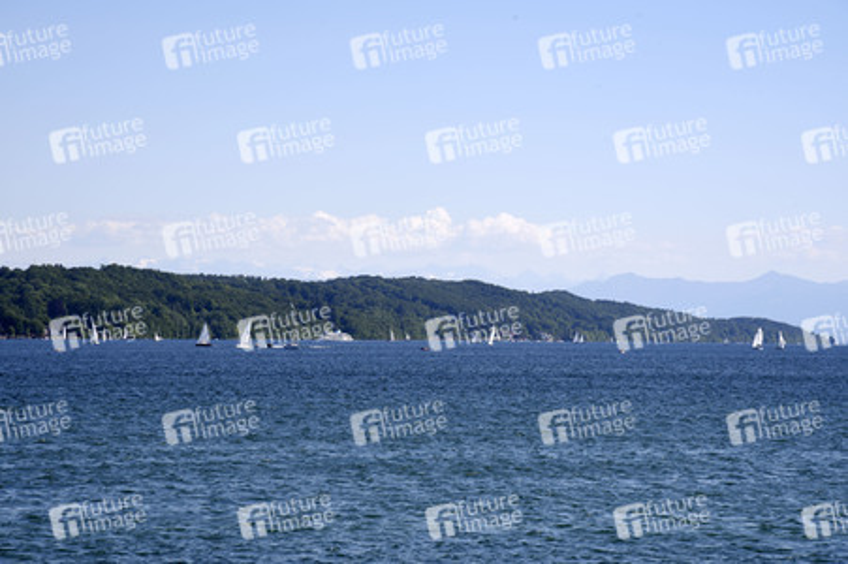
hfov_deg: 17.1
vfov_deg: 11.4
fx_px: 2825
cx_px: 424
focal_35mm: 120
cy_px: 282
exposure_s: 1/160
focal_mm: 120
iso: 100
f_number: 11
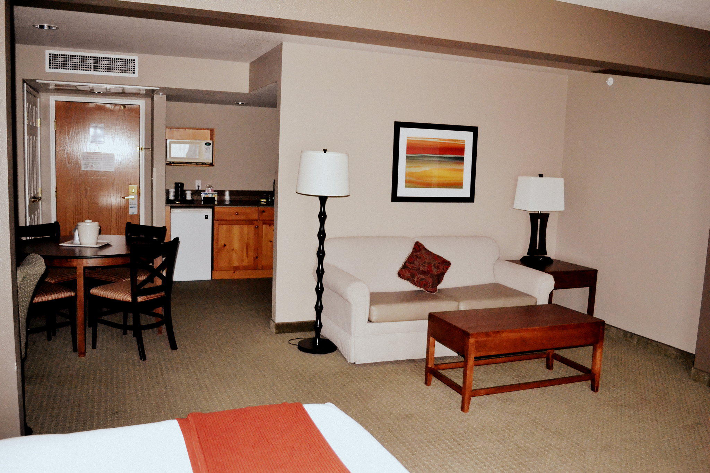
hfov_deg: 61.9
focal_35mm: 30
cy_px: 236
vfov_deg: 43.6
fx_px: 592
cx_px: 355
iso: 3200
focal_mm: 20
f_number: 3.8
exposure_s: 1/60
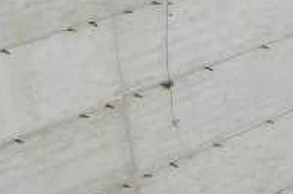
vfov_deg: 8.5
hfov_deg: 10.5
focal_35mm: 157
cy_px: -128
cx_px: 783
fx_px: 1276
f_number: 7.1
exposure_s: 1/200
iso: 200
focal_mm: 18
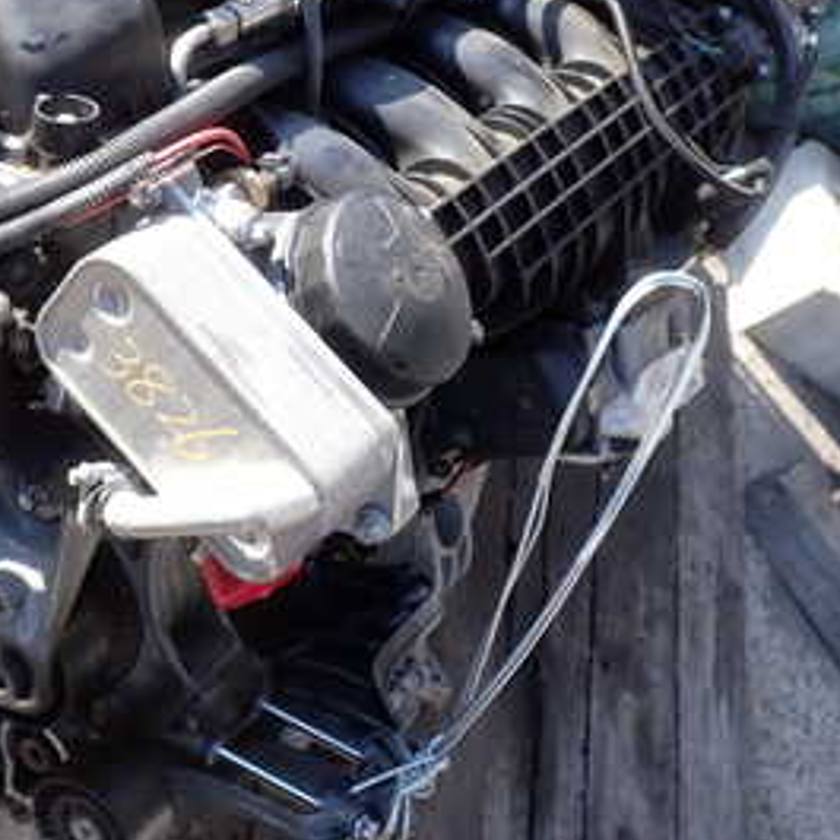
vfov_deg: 28.2
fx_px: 1647
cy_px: 209
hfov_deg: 28.3
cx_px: 225
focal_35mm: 60
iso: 100
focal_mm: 5.4
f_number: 3.2
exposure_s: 1/160
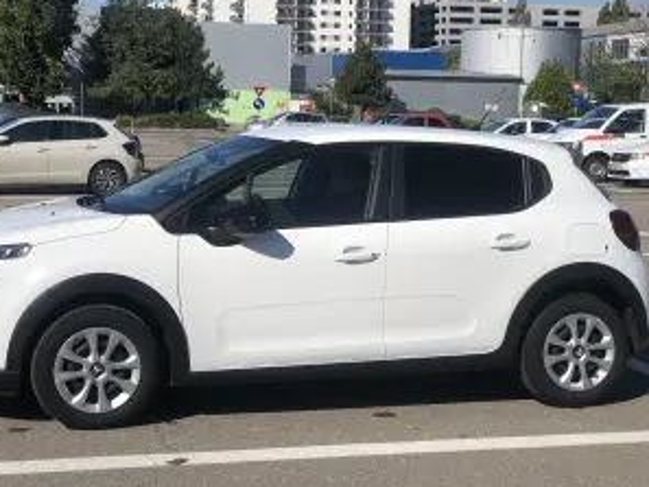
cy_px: 212
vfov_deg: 21.3
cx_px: 291
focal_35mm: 69
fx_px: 1294
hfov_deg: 28.1
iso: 20
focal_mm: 6.6
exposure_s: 1/1715
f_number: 2.8
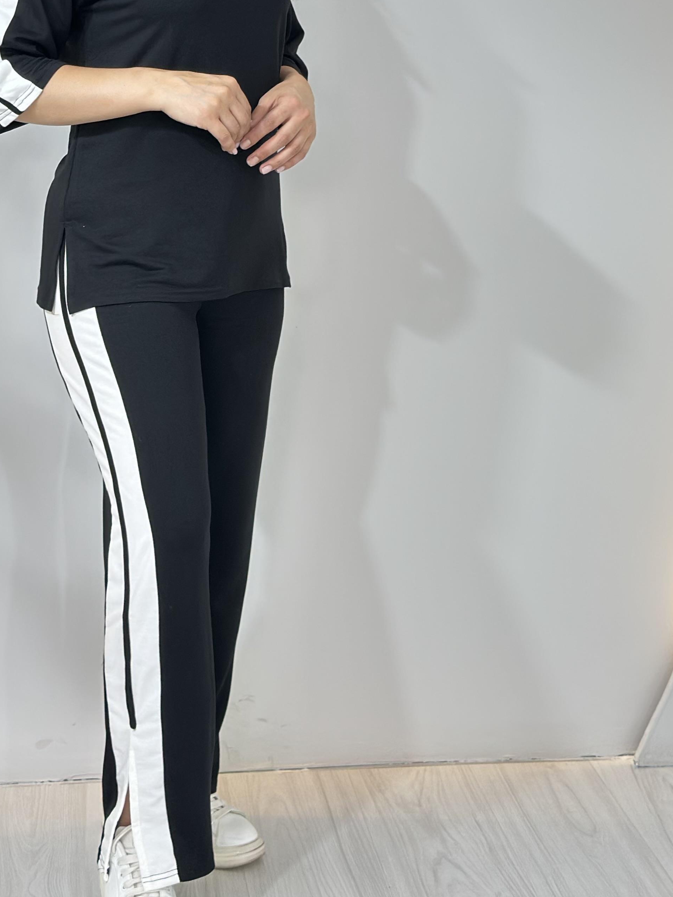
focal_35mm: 76
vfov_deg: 25.5
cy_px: 290
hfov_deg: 19.3
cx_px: 197
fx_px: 1970
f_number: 1.78
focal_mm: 6.86
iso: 80
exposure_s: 1/100
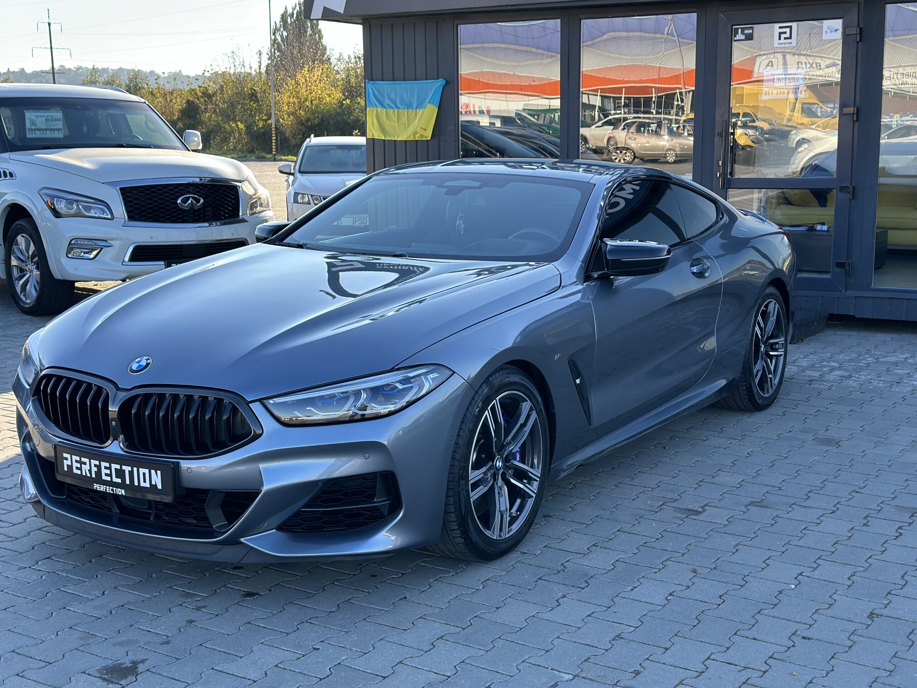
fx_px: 1272
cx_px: 458
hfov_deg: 39.7
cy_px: 344
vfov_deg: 30.3
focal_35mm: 48
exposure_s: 1/1009
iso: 80
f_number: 1.78
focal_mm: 6.86
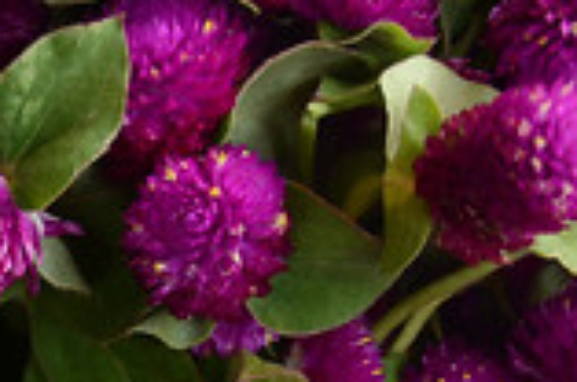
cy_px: 716
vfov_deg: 6.4
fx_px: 3327
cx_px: -191
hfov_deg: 9.7
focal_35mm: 208
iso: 160
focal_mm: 34
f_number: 4.2
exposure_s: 1/30
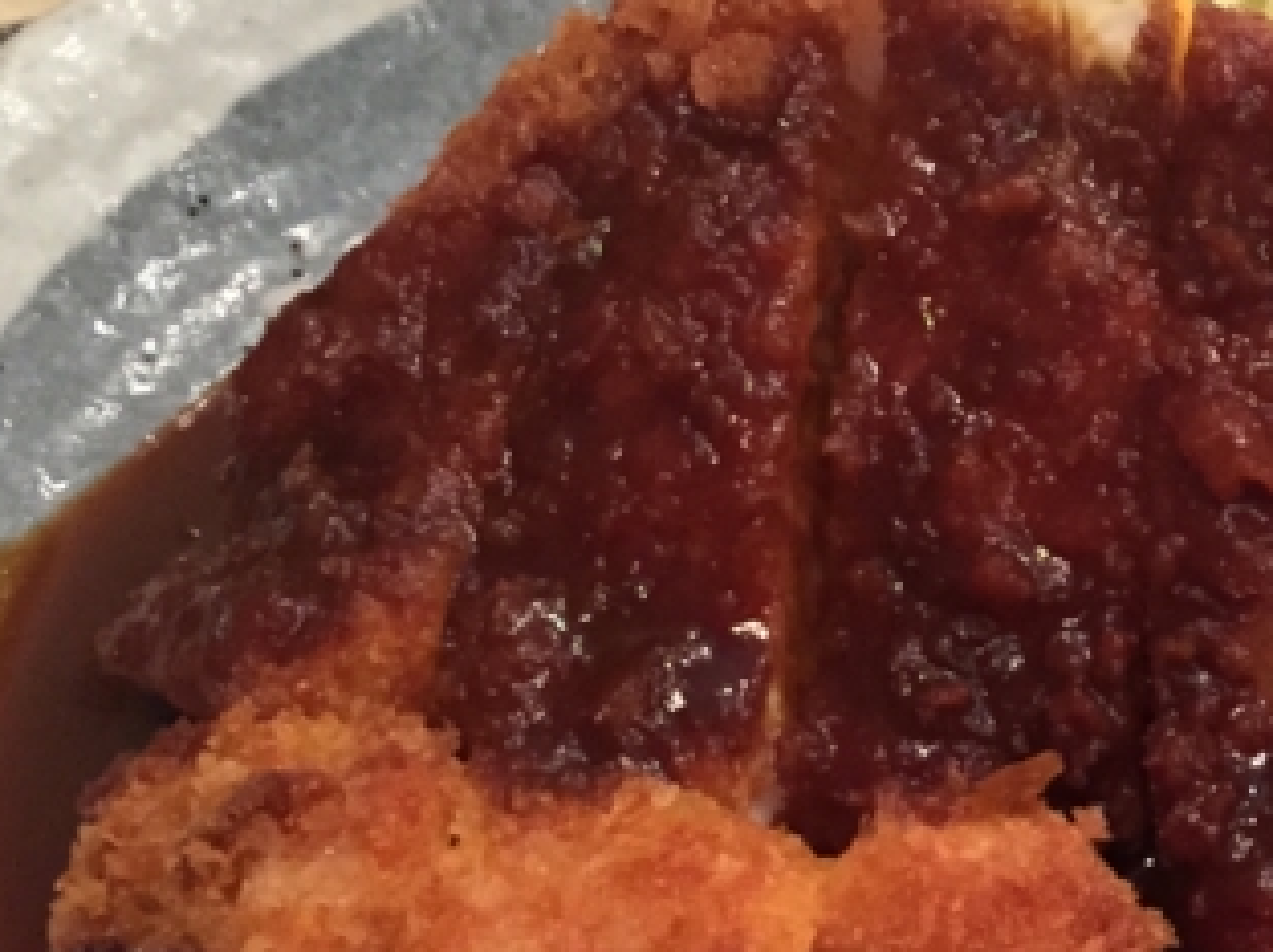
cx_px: 1720
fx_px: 3490
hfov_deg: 18.9
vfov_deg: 15.4
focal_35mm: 95
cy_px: 732
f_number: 2.2
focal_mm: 4.15
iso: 200
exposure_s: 1/30
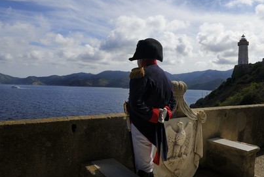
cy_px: 87
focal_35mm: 25
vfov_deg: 51.3
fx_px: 183
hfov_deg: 71.5
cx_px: 127
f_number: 16
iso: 200
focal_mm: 24
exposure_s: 1/160
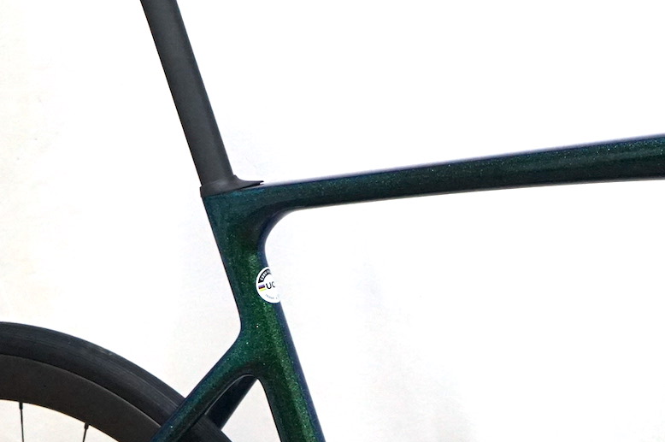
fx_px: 2989
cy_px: 439
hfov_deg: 12.5
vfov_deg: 8.4
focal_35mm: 162
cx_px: 679
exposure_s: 1/160
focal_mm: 60
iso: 3200
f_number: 5
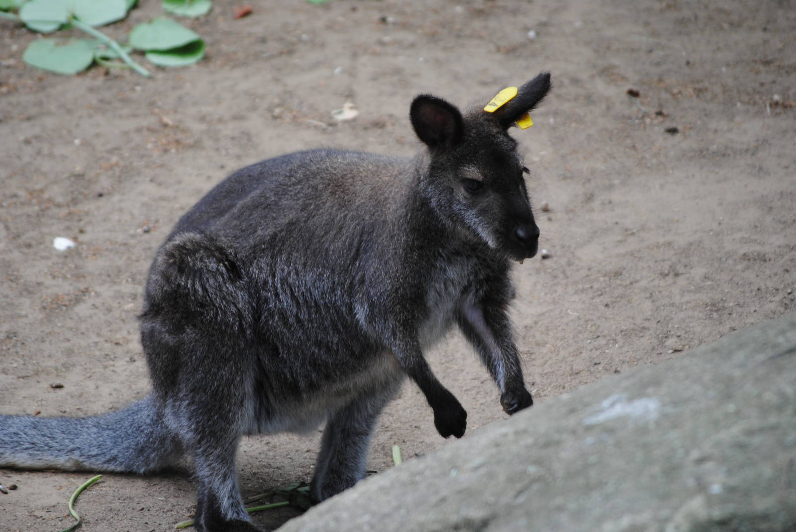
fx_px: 6641
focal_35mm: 300
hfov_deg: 6.9
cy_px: 266
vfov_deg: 4.6
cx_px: 398
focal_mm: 200
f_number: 5.6
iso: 400
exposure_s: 1/125
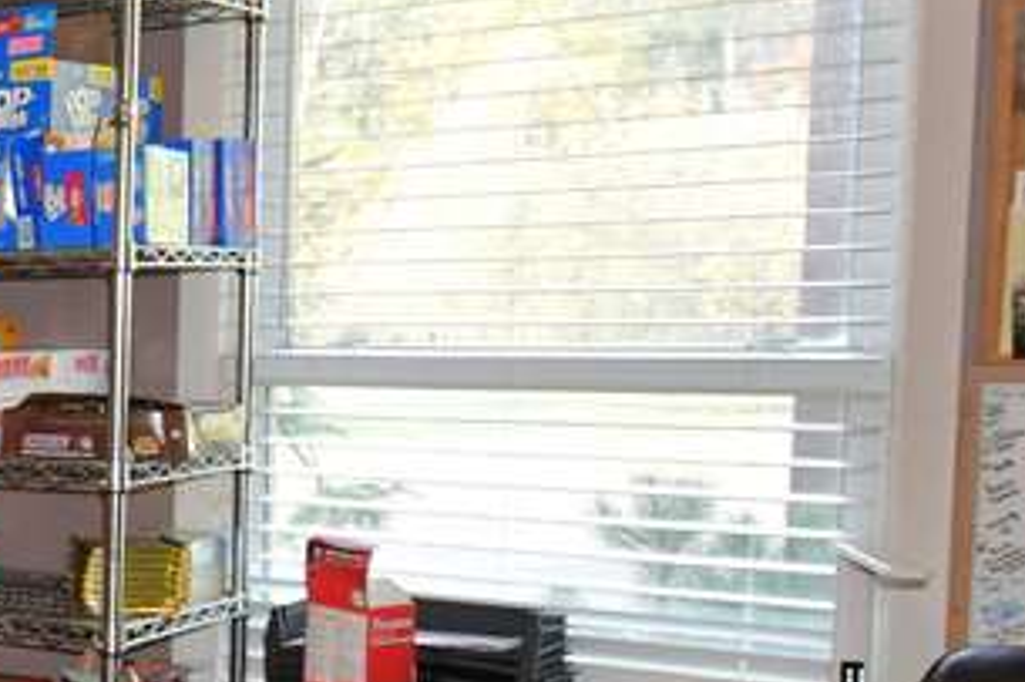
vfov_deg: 21.4
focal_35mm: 63
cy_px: 475
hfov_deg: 25.0
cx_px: -481
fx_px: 1793
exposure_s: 1/60
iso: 1100
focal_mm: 10
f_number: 4.5
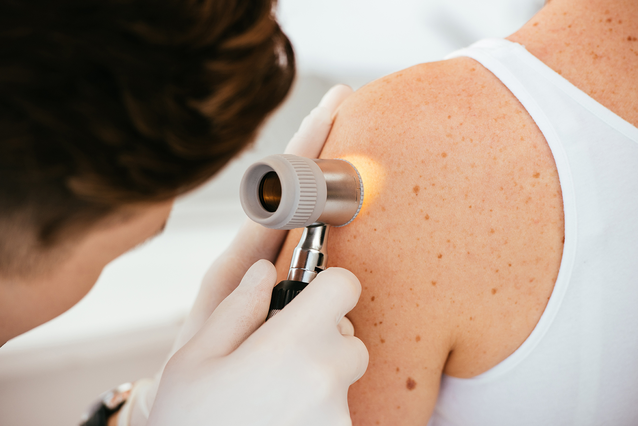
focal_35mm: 200
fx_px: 3546
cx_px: 319
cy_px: 213
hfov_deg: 10.3
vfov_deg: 6.9
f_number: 5
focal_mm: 200
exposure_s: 1/200
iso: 320
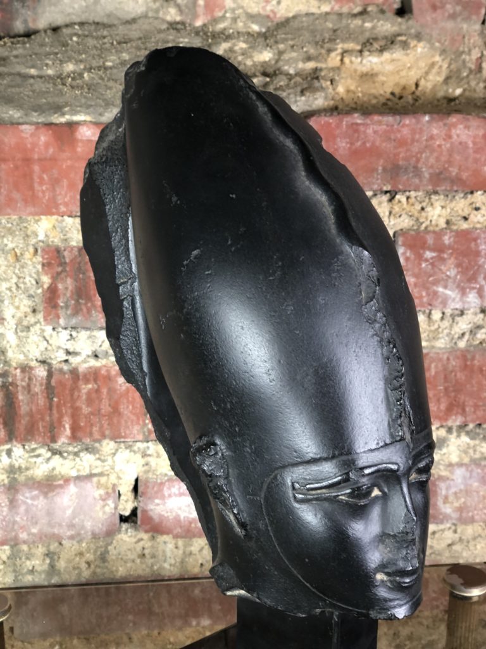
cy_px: 324
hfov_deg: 28.0
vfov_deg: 36.8
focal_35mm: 52
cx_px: 243
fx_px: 973
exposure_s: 1/33
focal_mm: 6
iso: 80
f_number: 2.4
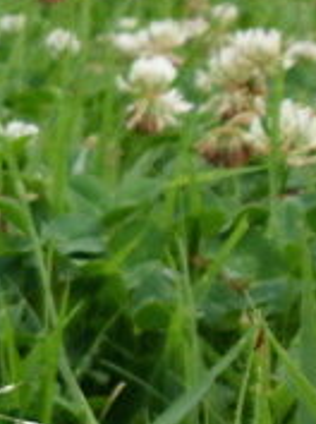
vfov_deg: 12.5
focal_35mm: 156
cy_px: 455
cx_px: -709
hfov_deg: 7.9
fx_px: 1906
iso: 100
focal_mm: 5
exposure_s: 1/139
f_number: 3.3
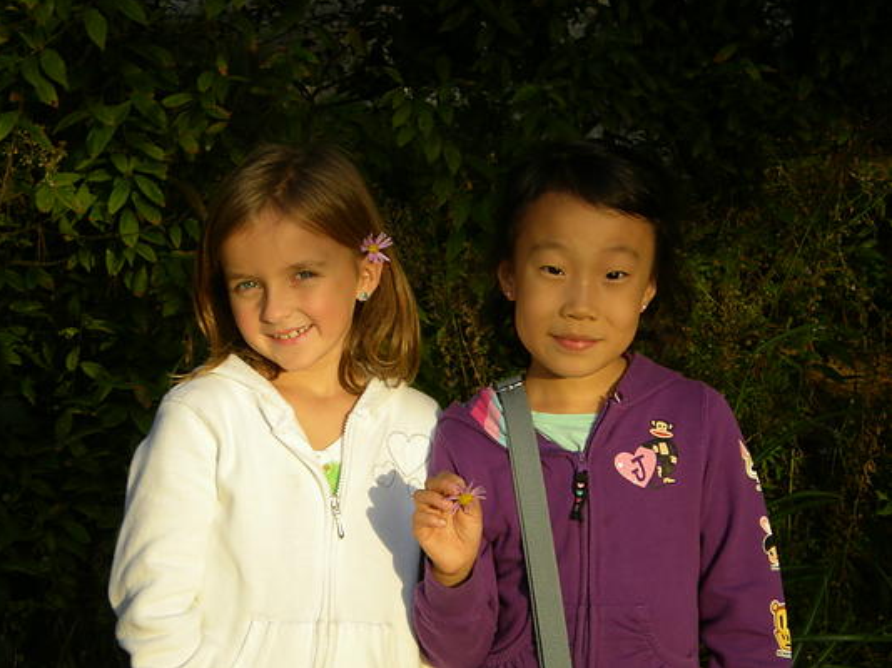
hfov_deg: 22.3
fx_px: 2267
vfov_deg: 16.8
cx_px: 443
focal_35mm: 88
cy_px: 331
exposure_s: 1/126
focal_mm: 14.3
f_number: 5.1
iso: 50
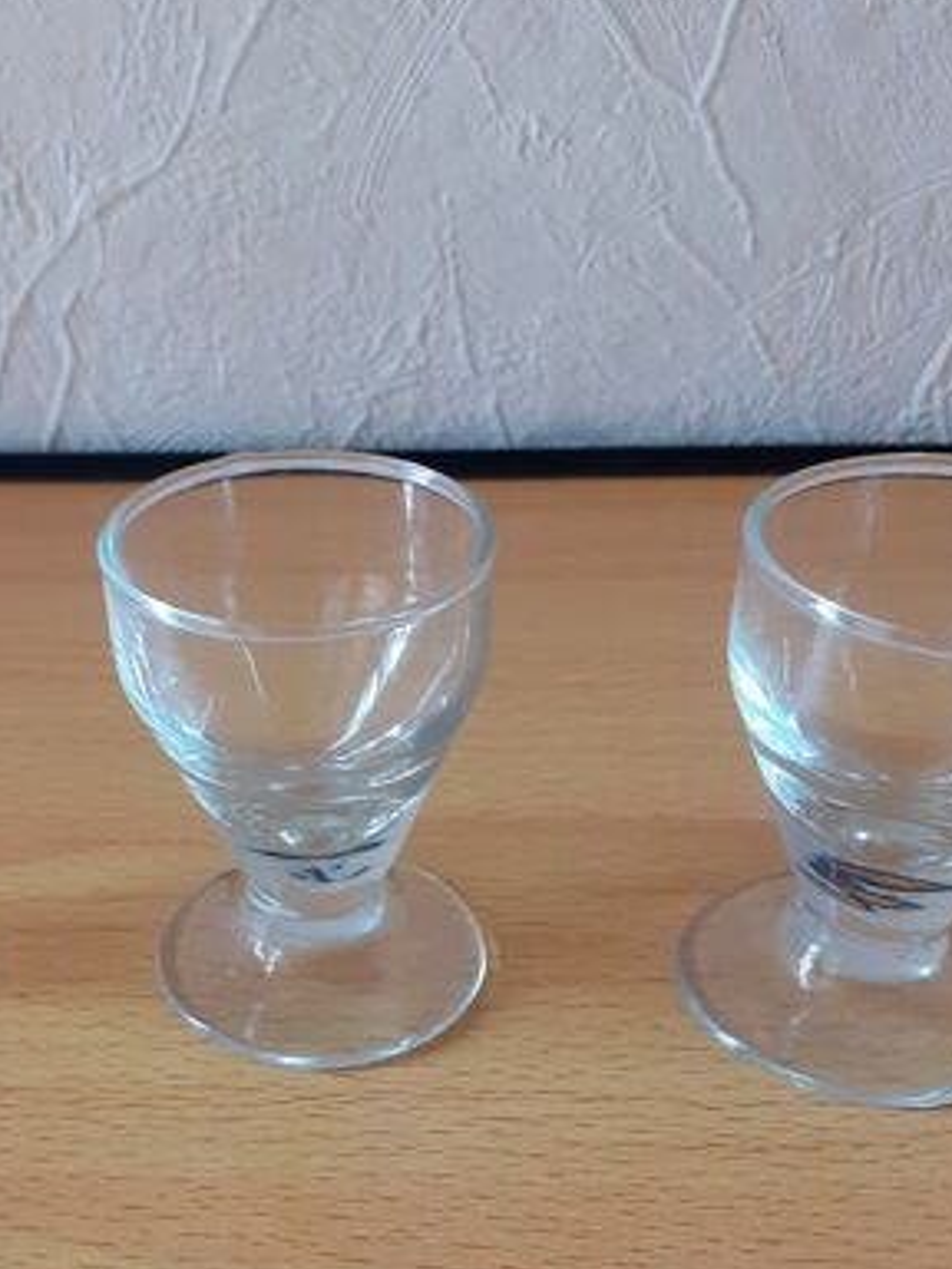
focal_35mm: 45
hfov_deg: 31.8
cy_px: 823
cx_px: 284
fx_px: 1650
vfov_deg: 41.6
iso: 250
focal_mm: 3.6
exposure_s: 1/25
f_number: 1.9
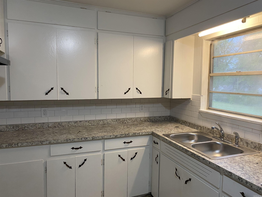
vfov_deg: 53.1
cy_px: 98
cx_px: 131
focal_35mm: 26
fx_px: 197
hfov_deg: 67.3
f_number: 1.8
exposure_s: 1/60
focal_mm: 4.25
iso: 125
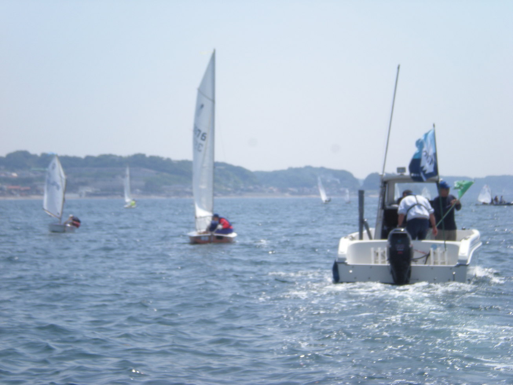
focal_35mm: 114
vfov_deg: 13.0
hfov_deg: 17.3
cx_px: 256
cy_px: 192
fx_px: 1689
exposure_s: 1/152
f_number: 8.5
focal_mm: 18.9
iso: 64
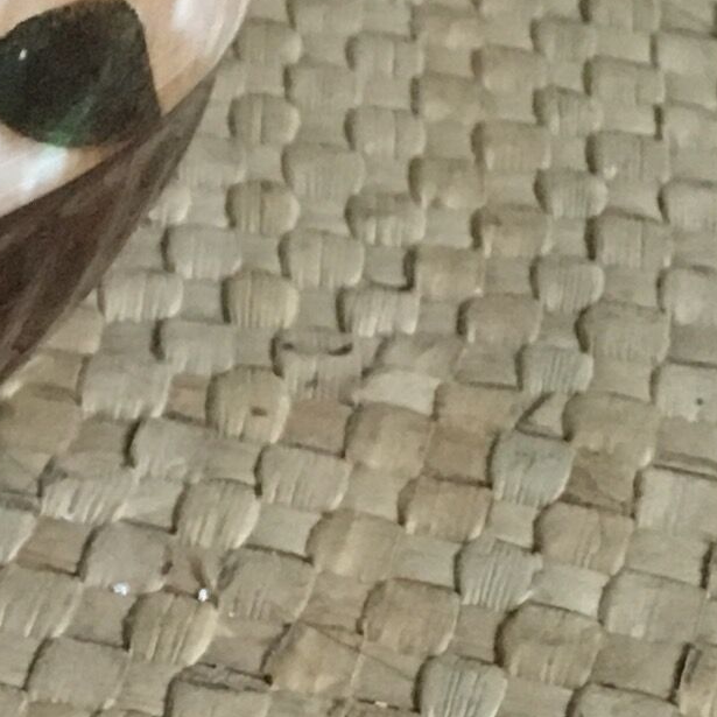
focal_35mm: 168
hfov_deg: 9.5
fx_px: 3937
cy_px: 719
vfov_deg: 10.3
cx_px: -886
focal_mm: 4.15
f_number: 2.2
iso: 200
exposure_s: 1/25
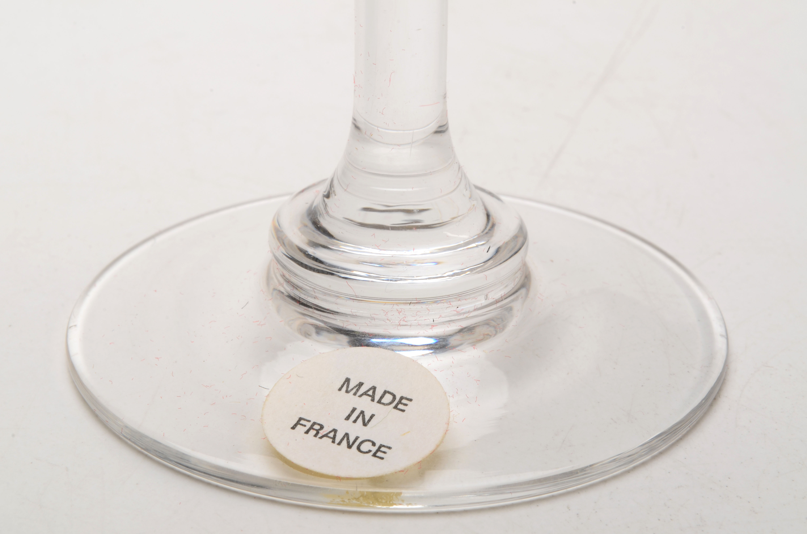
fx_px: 1846
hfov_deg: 24.7
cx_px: 404
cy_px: 267
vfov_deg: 16.5
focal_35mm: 82
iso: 100
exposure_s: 1/160
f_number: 29
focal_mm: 55
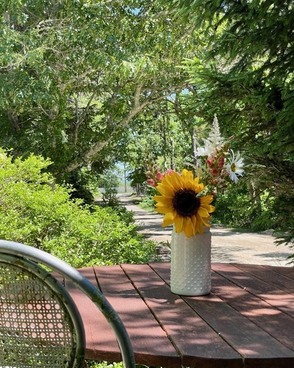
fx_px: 598
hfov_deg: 27.6
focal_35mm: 55
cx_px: 146
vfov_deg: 34.1
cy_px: 195
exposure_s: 1/264
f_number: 2
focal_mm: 6
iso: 25
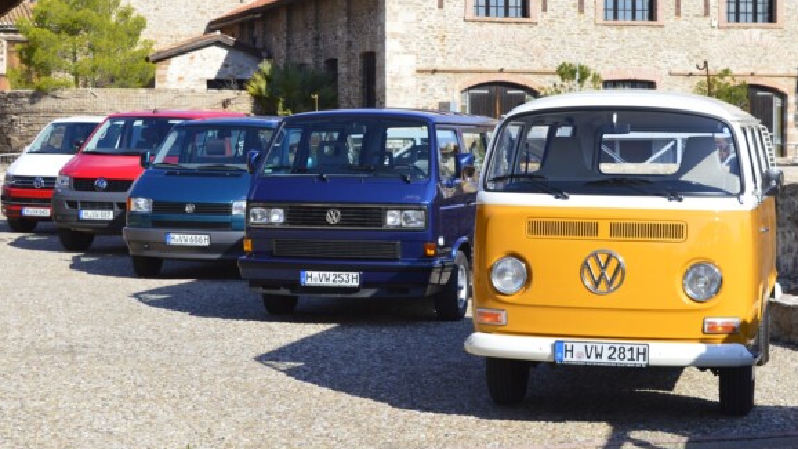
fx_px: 1812
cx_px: 374
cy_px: 189
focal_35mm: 86
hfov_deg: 24.8
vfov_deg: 14.1
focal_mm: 45
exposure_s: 1/500
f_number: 11
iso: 400
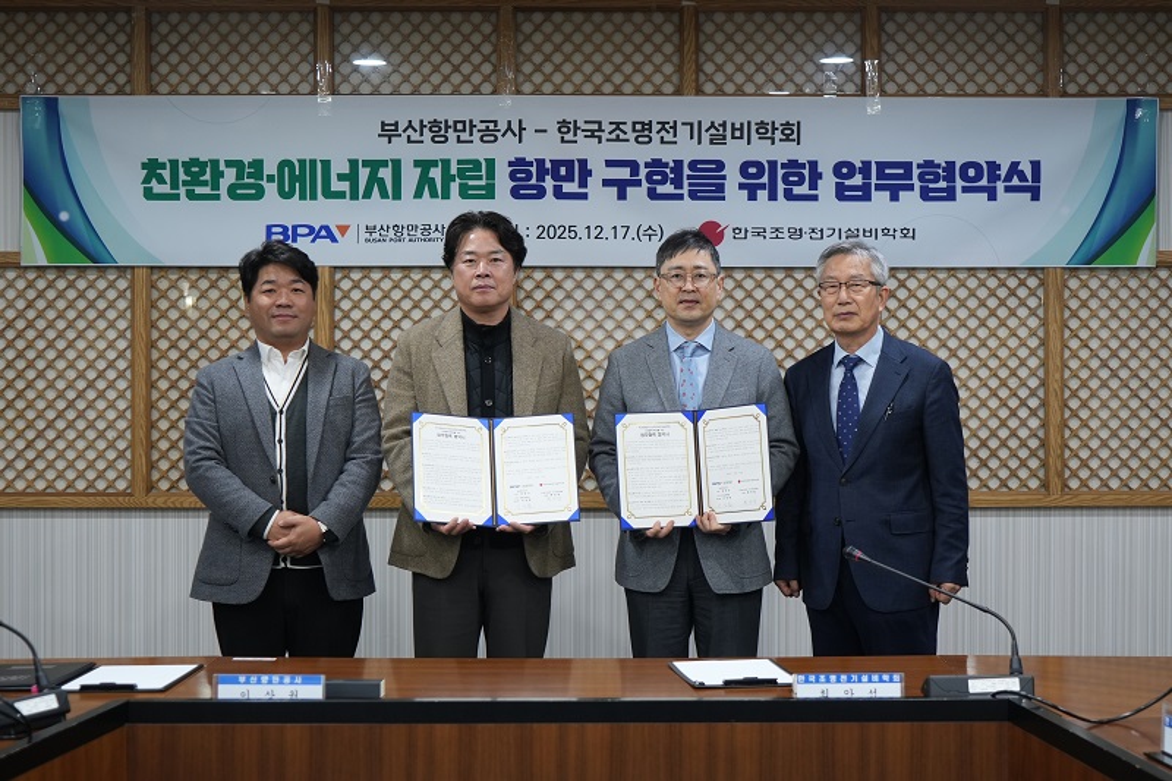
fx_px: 1400
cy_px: 390
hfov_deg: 45.4
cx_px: 586
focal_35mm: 43
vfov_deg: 31.2
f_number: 4
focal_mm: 43
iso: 800
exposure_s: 1/50
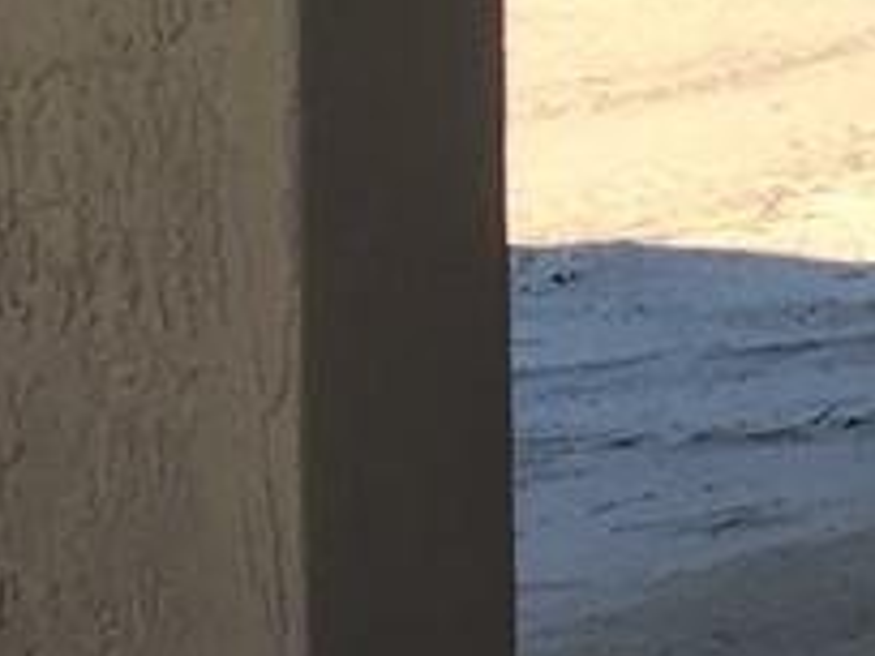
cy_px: -532
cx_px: 3114
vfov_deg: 6.4
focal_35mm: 227
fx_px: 5738
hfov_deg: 7.2
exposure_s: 1/386
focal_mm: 4.15
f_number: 2.2
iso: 25
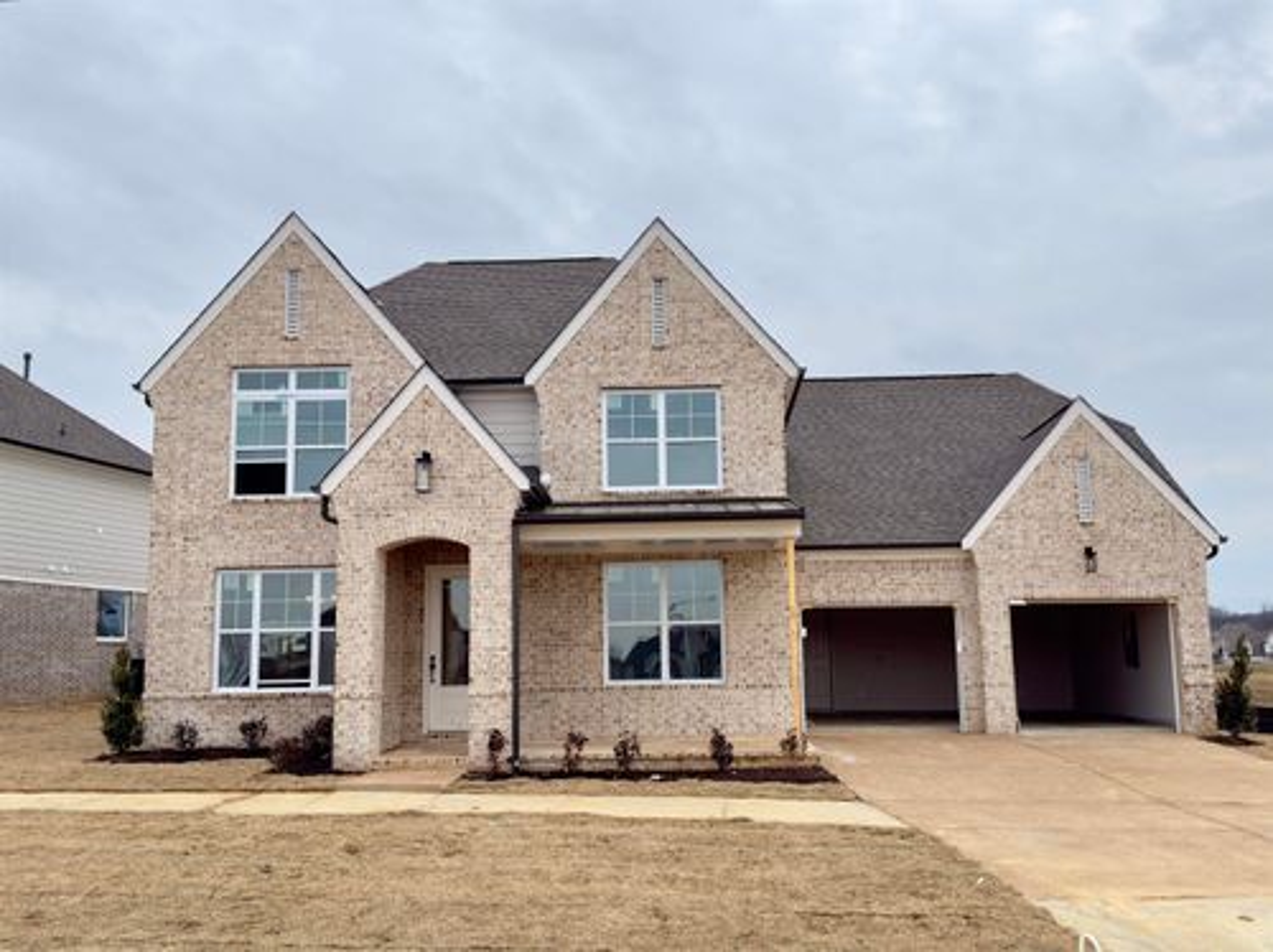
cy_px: 476
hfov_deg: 52.7
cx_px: 636
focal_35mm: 35
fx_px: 1286
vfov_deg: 40.6
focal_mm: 6.76
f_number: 1.78
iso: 100
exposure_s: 1/584
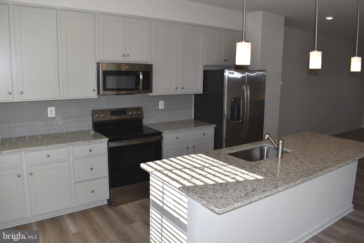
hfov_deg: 67.4
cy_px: 122
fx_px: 273
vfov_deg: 47.9
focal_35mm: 27
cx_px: 182
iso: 100
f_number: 7.1
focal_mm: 18
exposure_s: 1/200
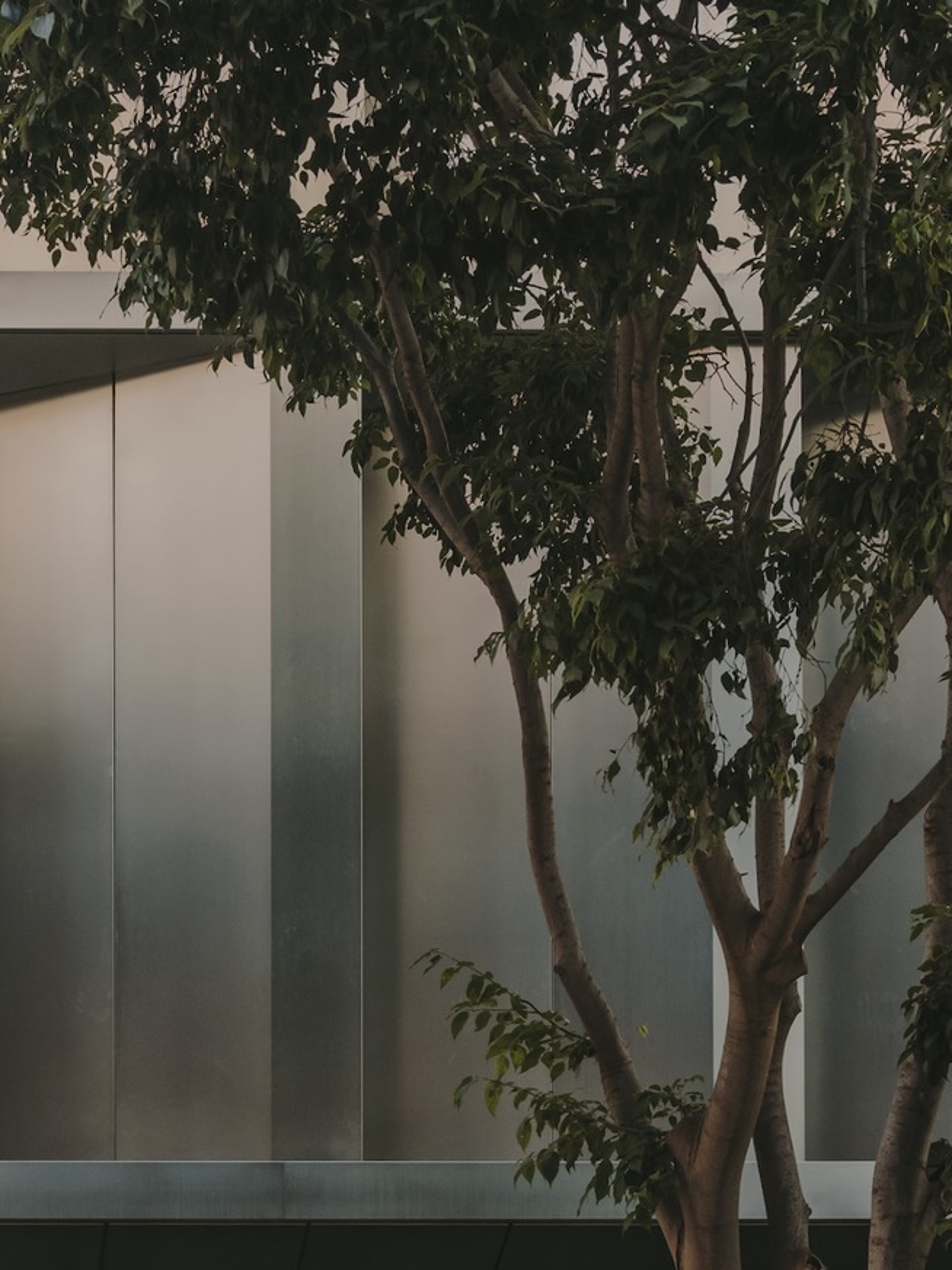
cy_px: 1681
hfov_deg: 13.9
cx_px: -96
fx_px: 3814
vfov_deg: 17.6
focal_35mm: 104
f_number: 8
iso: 400
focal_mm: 43.3
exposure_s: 1/105
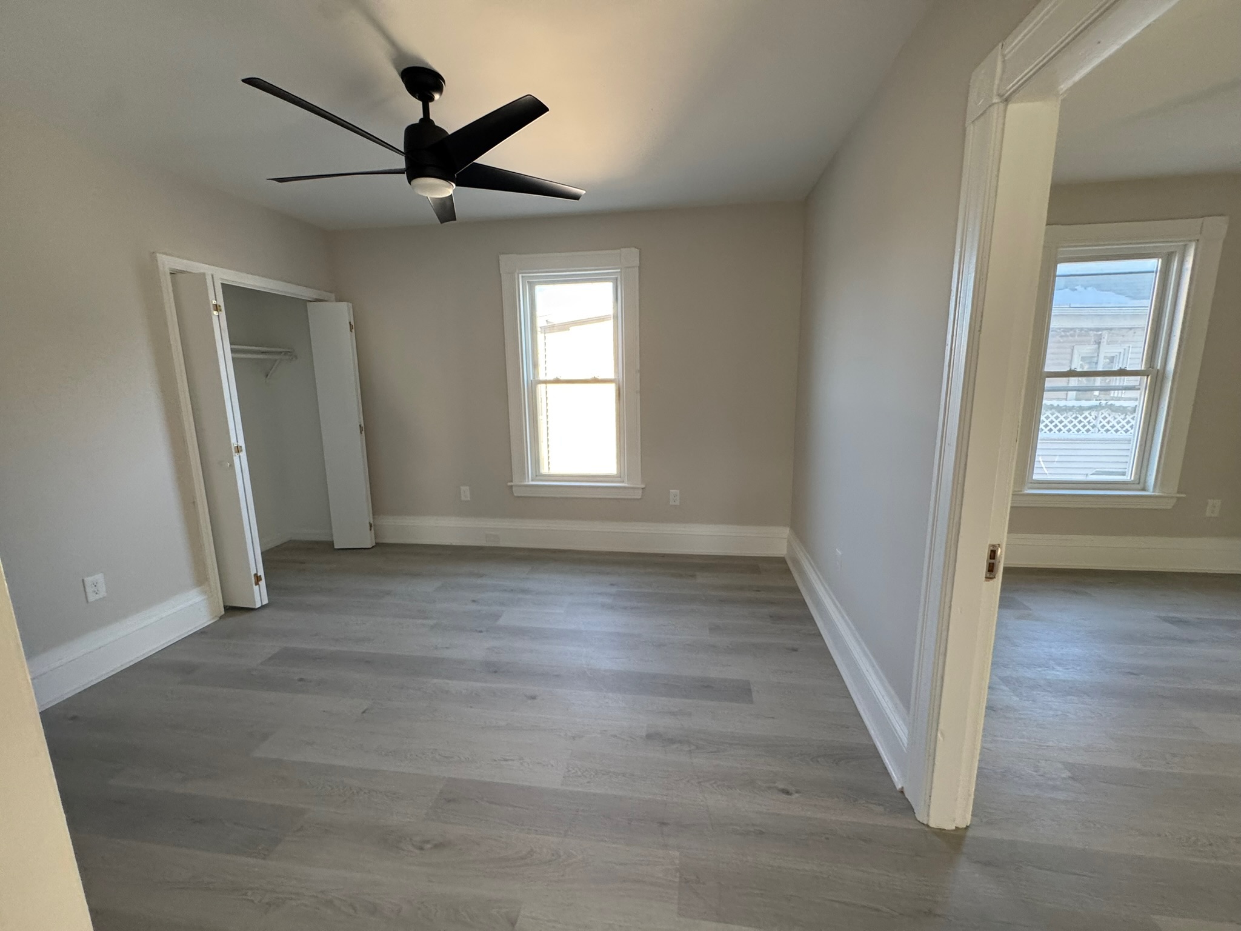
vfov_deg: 85.7
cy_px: 466
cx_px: 620
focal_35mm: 14
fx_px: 502
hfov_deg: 102.1
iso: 250
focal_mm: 2.22
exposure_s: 1/99
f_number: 2.2
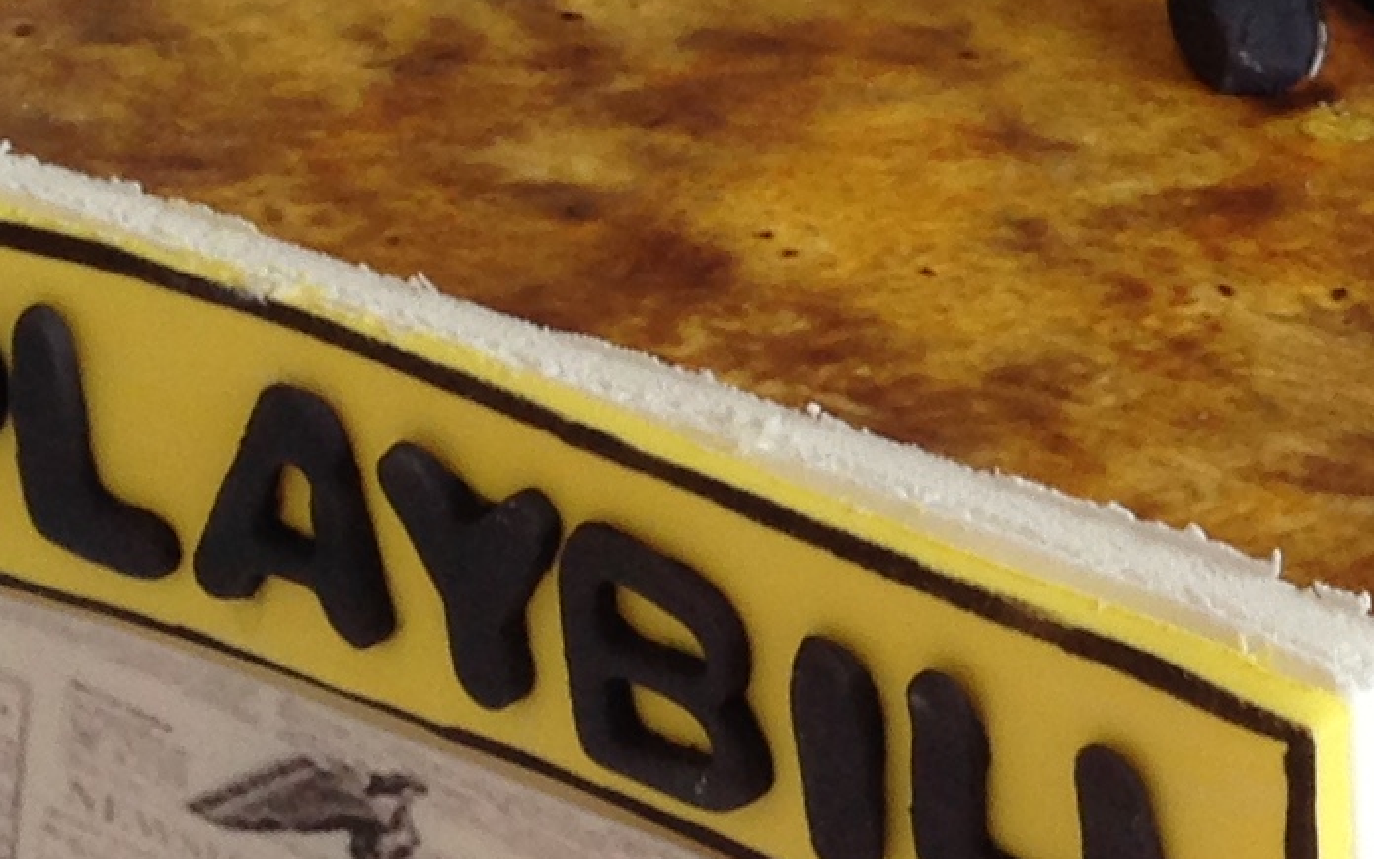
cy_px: 626
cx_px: 1516
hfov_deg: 12.5
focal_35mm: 164
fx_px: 6141
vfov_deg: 8.0
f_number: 2.4
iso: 50
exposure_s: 1/30
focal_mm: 4.12
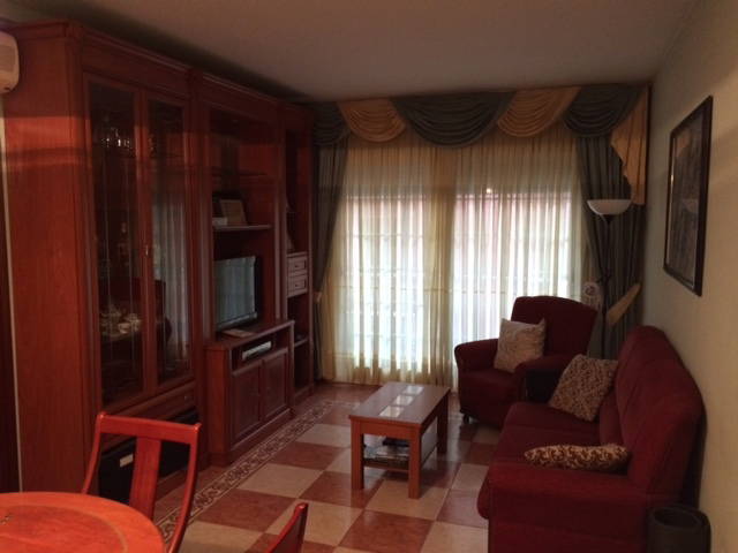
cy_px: 276
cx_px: 369
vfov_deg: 48.2
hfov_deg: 61.7
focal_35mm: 29
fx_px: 618
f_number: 2.2
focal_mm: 4.15
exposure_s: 1/30
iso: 320
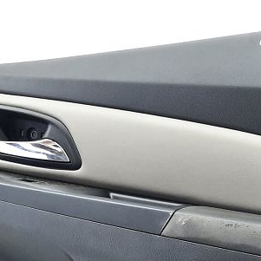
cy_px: 253
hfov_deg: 19.7
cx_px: 171
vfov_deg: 19.2
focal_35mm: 88
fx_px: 751
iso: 250
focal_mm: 4.6
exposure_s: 1/50
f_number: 2
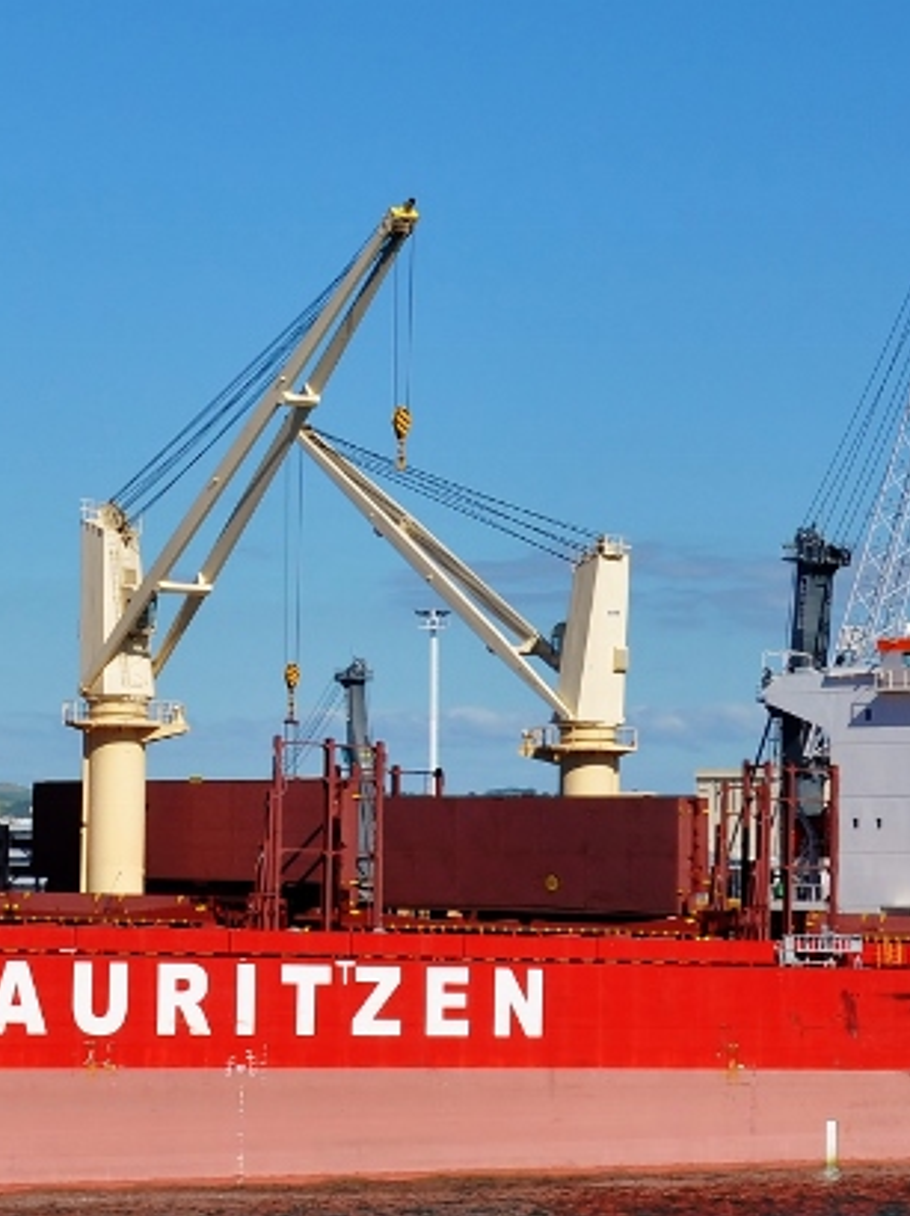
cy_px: 569
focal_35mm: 135
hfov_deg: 10.7
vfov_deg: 14.6
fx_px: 4737
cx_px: -371
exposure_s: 1/400
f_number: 10
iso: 200
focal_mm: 30
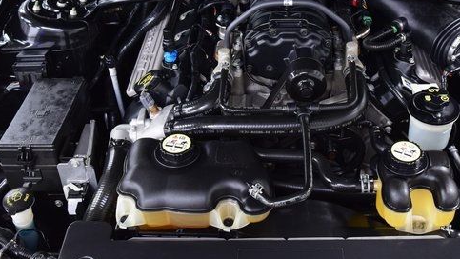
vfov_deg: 23.8
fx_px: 610
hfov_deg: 41.1
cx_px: 285
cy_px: 83
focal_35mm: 50
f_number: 5
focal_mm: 24
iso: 1600
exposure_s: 1/15
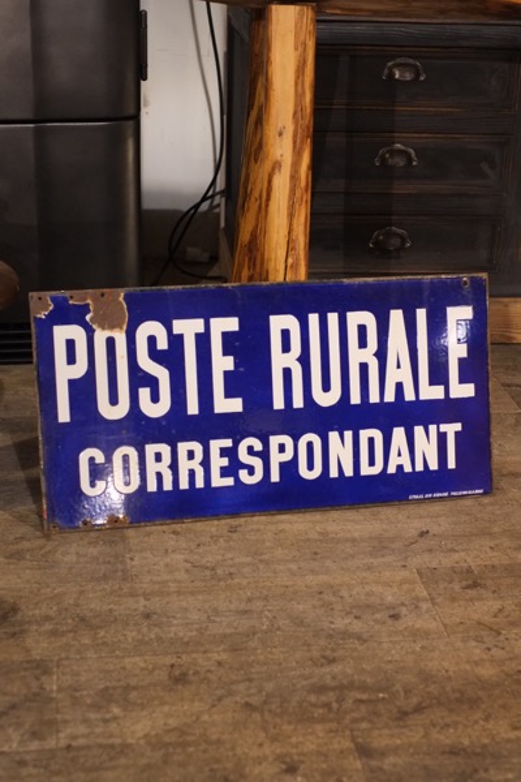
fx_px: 1150
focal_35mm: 53
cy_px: 391
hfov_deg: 25.5
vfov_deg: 37.5
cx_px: 260
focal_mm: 35
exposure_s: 1/125
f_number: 3.6
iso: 3200
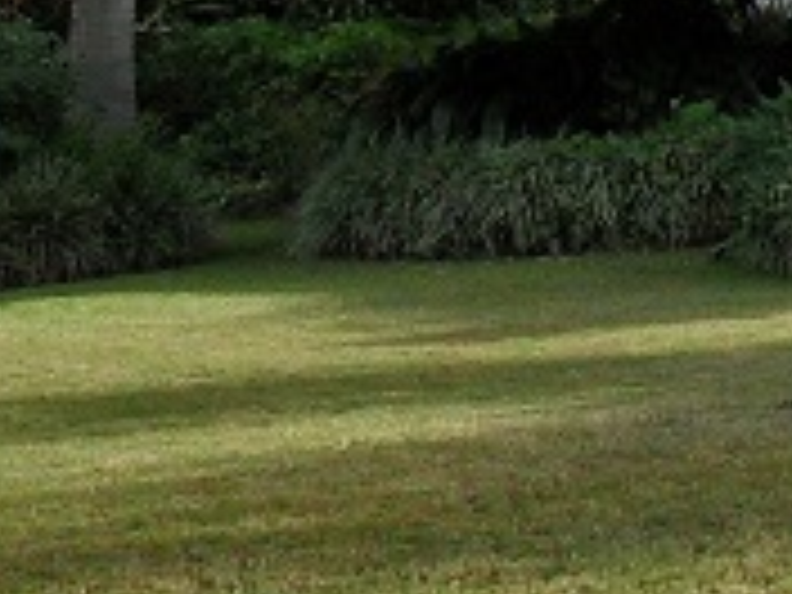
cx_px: 1400
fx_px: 3112
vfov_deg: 10.6
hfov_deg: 13.2
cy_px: -234
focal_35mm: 136
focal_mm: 3.9
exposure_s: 1/250
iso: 80
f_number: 4.6
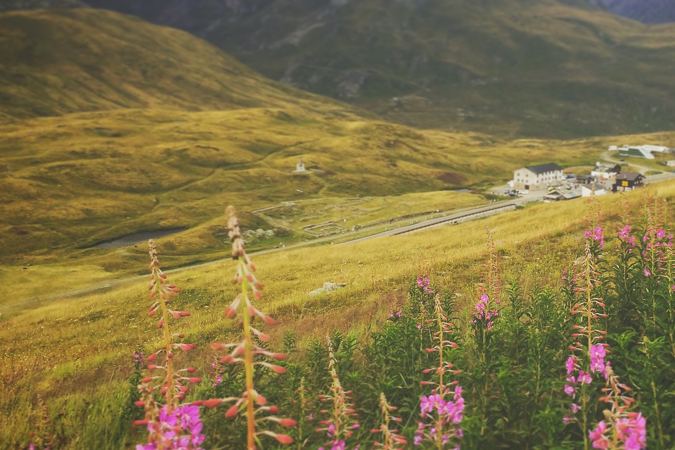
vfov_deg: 27.5
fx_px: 919
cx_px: 510
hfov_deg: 39.2
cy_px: 185
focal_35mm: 49
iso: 32
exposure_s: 1/432
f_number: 2.2
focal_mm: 4.15
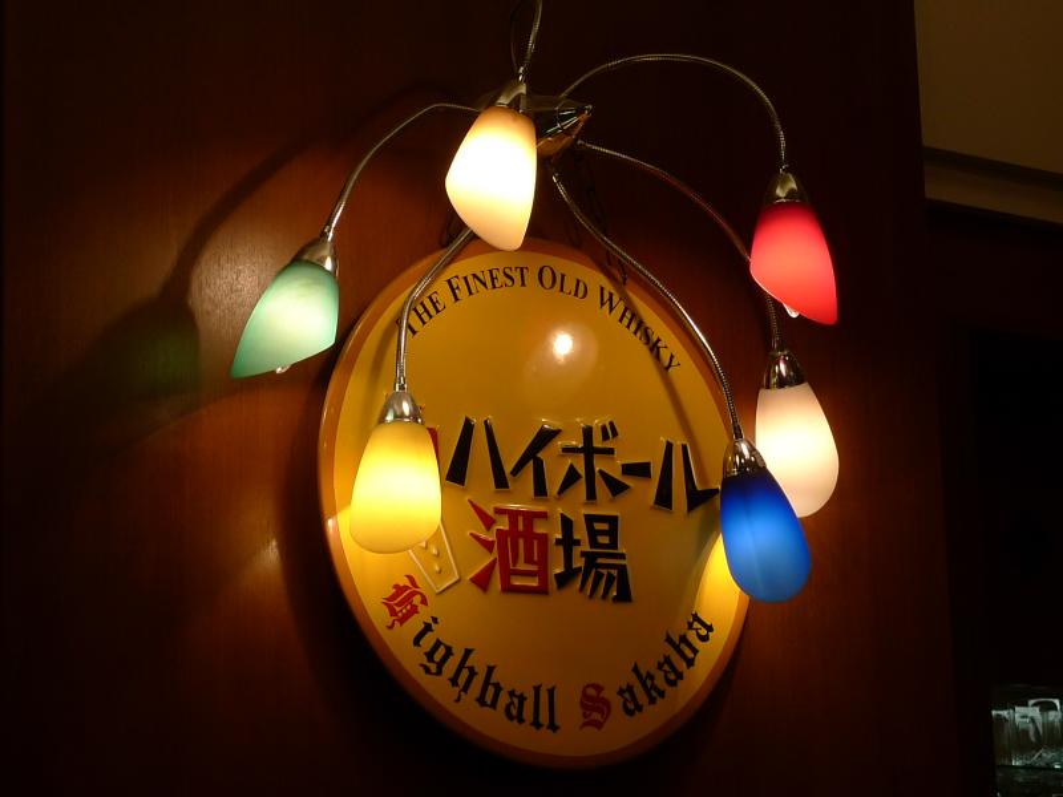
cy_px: 398
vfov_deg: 13.7
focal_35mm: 108
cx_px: 532
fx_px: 3317
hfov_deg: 18.2
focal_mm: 12.8
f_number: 2.8
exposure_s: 1/125
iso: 80
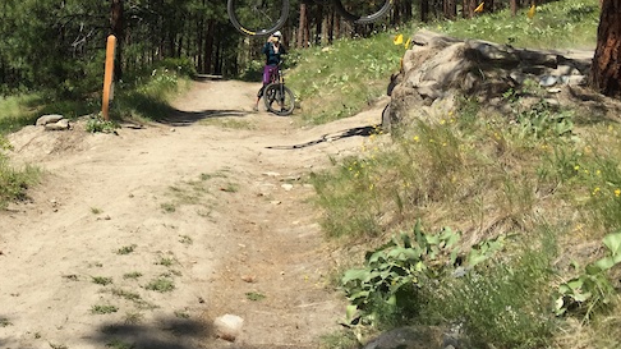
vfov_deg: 22.1
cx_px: 137
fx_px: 856
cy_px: -6
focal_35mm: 52
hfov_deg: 38.6
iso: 32
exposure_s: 1/1799
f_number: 2.2
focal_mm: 4.15
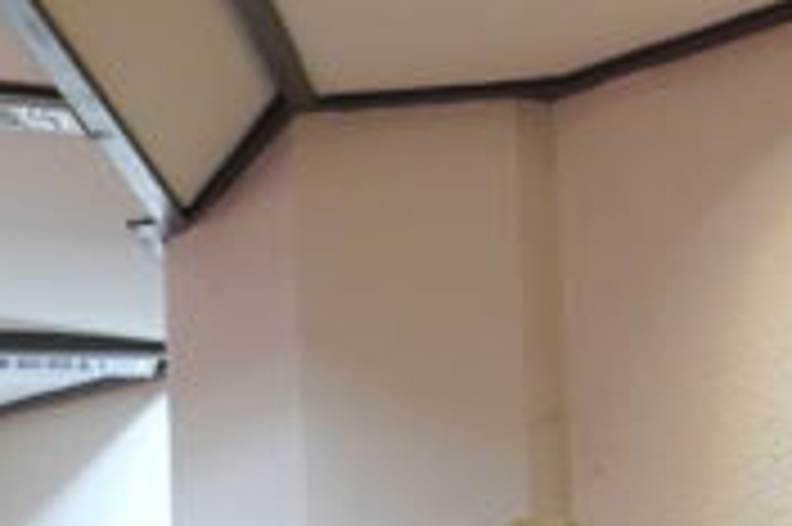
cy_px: 771
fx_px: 3846
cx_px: -234
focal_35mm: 175
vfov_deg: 7.7
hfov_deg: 11.5
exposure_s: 1/160
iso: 1000
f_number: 2.8
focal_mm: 30
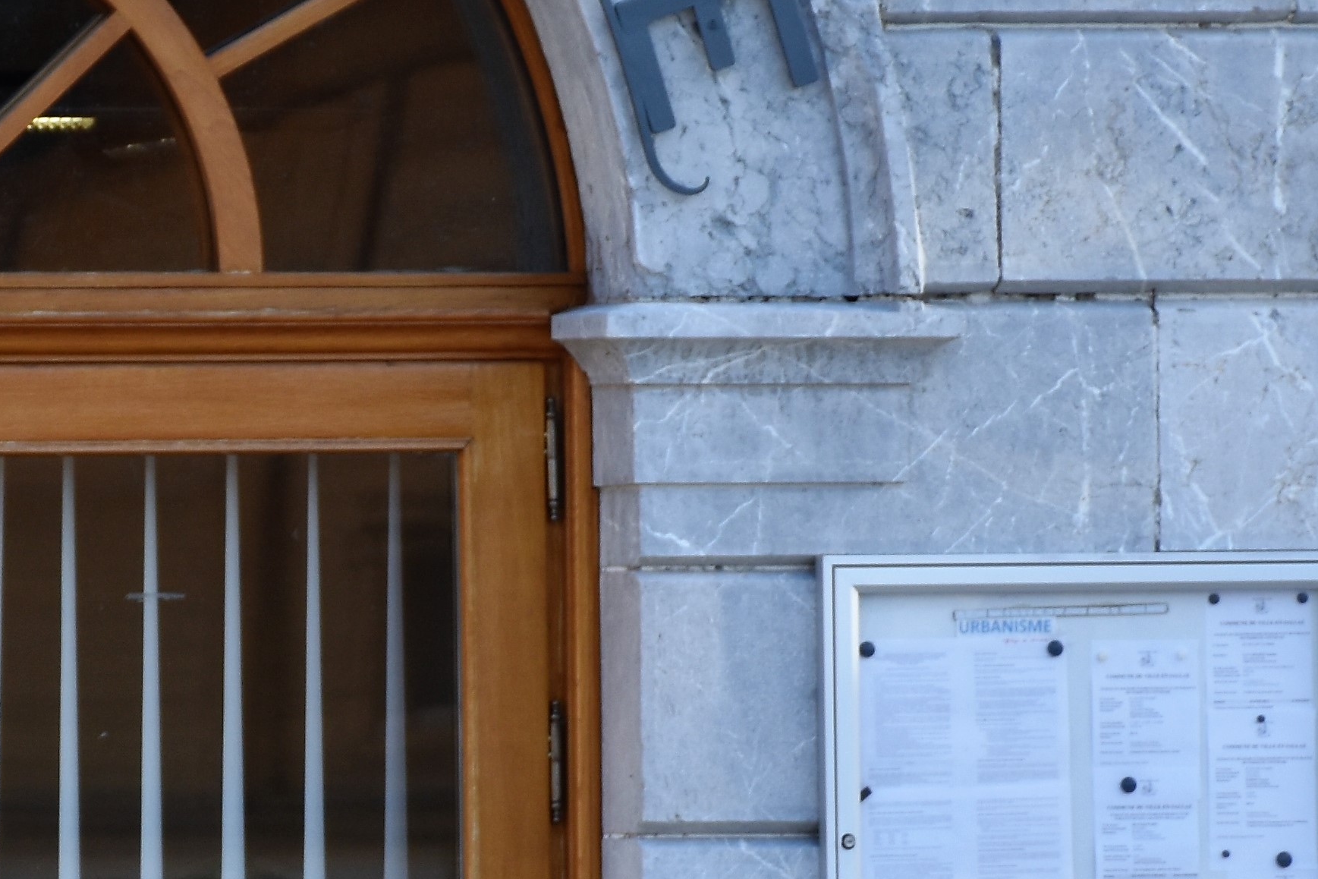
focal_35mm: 518
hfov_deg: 4.0
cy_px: 752
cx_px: 147
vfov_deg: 2.7
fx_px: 18963
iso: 200
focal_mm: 100
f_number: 5.6
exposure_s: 1/200
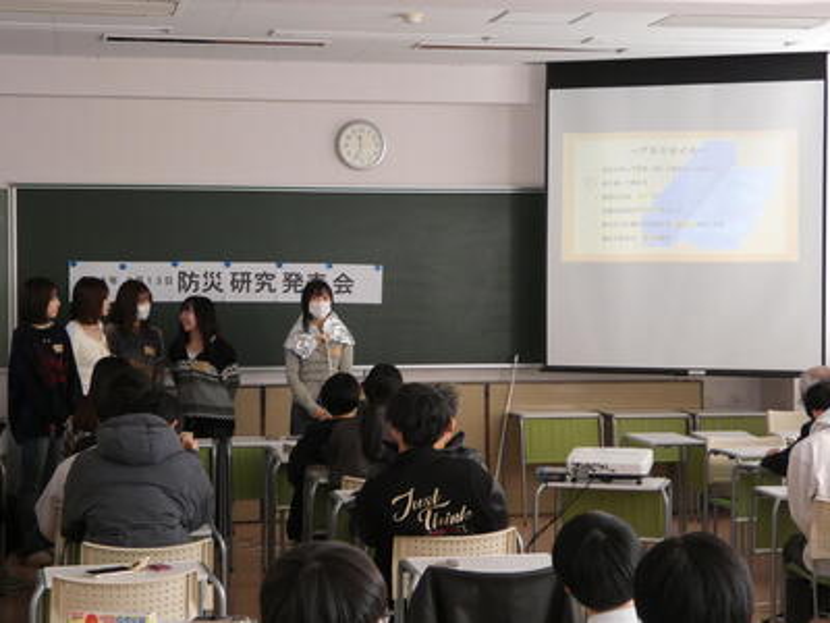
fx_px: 1774
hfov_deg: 26.3
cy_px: 312
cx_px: 415
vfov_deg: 19.9
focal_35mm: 74
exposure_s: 1/80
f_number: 4.4
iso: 500
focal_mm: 13.3
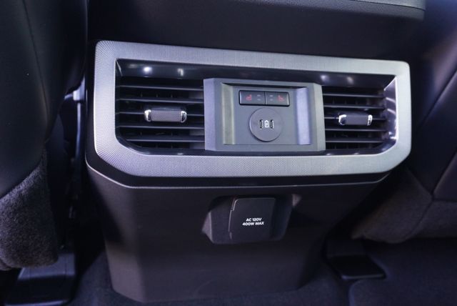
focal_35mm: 28
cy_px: 153
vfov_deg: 45.8
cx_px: 228
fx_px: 362
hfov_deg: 64.5
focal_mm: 19
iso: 2000
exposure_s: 1/60
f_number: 4
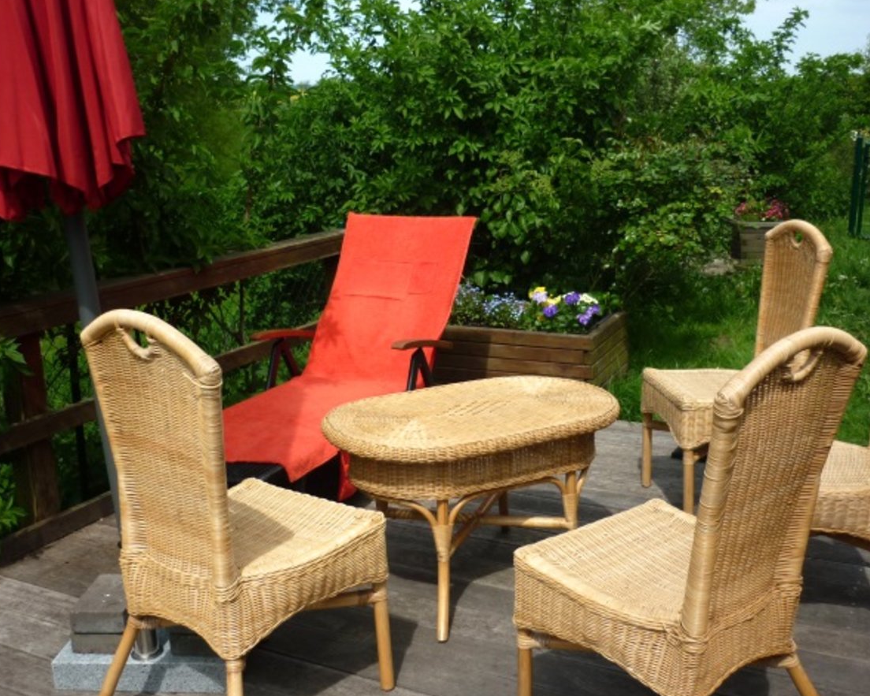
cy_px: 349
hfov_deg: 51.5
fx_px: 901
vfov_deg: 42.2
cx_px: 448
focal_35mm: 35
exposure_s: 1/125
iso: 80
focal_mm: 5.5
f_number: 8
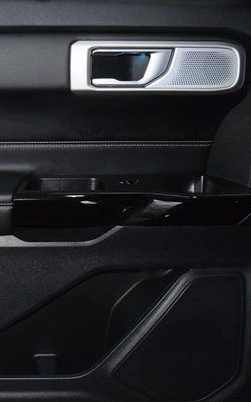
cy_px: 200
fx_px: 558
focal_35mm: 51
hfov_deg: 24.0
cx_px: -10
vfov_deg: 39.6
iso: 2500
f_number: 3.5
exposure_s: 1/125
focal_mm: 22
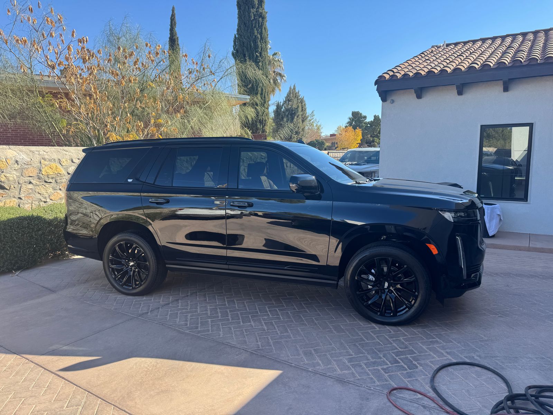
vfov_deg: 56.8
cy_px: 208
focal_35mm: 24
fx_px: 383
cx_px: 276
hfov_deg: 71.6
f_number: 1.78
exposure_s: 1/1215
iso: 80
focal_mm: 6.76
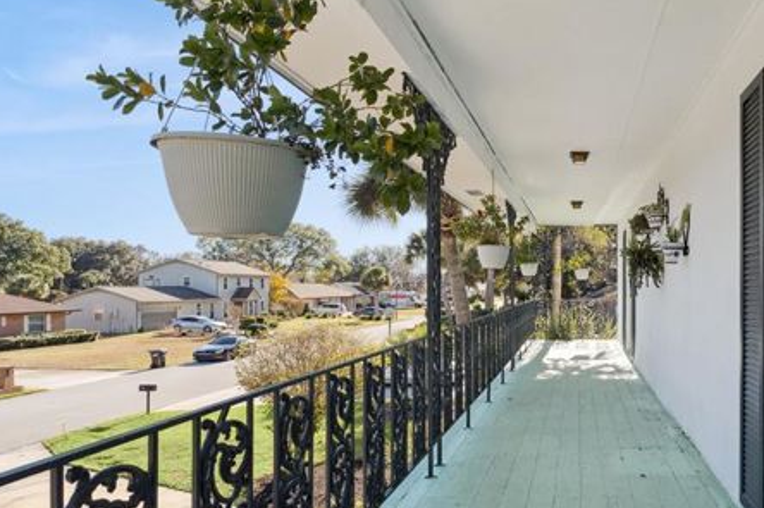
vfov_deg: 46.6
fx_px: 589
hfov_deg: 61.9
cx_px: 579
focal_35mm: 28
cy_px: 278
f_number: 11
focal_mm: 17.5
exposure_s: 1/100
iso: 100
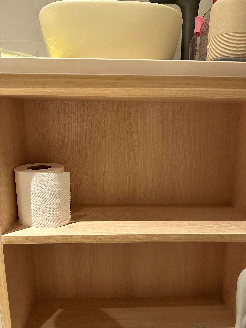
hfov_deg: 56.8
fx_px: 227
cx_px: 123
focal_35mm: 24
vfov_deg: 71.6
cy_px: 164
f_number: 1.78
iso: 640
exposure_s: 1/33
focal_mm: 6.86
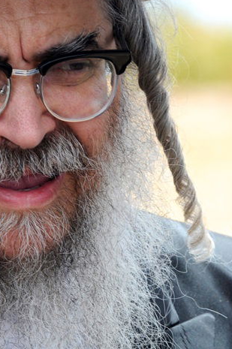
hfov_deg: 2.6
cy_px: 254
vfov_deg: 3.9
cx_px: 68
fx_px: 5125
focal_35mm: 529
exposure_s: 1/160
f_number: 6.3
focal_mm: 160
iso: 250
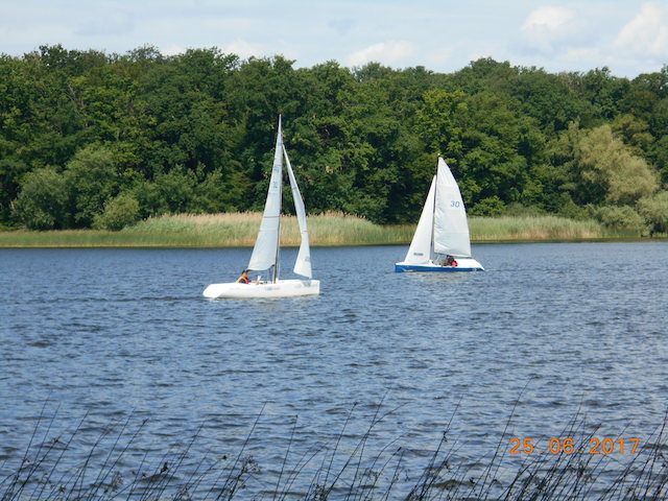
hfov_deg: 17.4
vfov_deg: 13.1
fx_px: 2181
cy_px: 250
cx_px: 334
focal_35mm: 113
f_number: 6
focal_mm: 20.1
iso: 80
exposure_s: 1/320
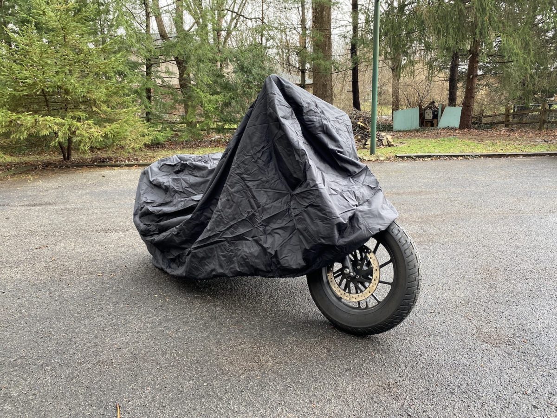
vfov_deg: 53.1
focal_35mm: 26
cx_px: 278
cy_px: 209
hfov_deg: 67.3
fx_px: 418
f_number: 1.8
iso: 100
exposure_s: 1/122
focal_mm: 4.25
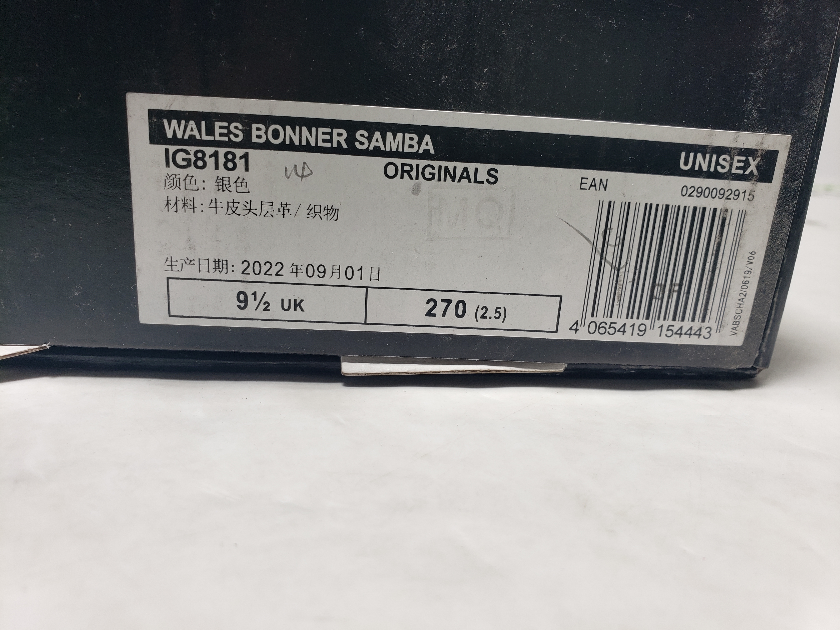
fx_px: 631
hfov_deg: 67.3
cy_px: 315
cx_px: 420
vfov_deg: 53.1
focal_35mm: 26
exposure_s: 1/174
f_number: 2.4
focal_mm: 4.3
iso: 50
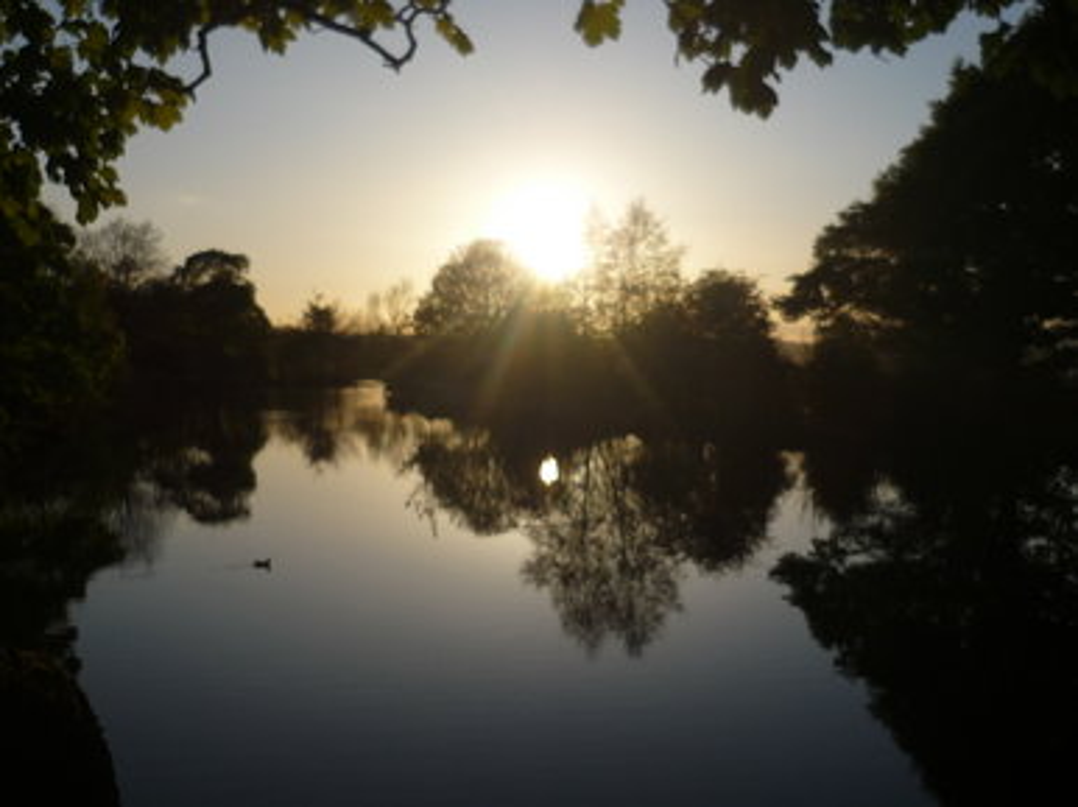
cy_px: 404
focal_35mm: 40
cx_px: 539
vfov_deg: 35.9
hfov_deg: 46.8
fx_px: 1245
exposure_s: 1/500
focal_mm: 5.5
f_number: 8
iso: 100
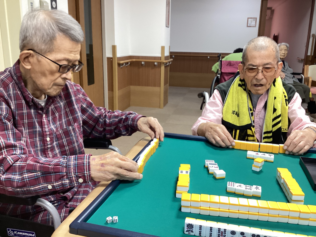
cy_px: 118
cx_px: 158
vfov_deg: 45.4
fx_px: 283
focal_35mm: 31
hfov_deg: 58.4
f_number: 2.4
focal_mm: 3.3
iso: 160
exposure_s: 1/60
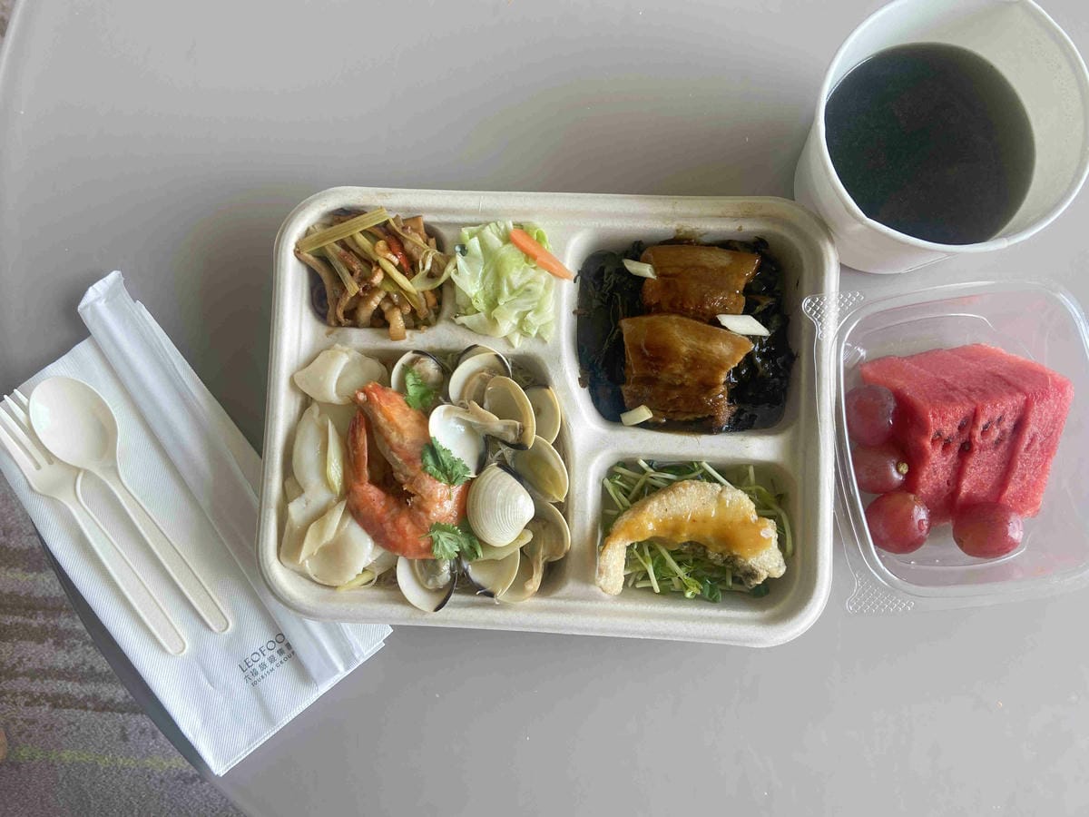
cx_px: 544
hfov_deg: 67.3
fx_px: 818
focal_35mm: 26
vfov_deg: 53.1
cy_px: 408
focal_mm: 4.25
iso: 40
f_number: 1.8
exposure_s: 1/122
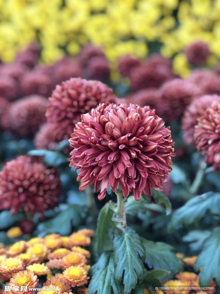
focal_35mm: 52
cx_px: 110
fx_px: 441
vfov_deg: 36.8
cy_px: 147
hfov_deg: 28.0
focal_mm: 6
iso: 25
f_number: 2.4
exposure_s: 1/60
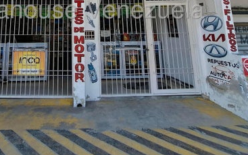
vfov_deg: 45.3
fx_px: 162
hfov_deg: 71.5
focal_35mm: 24
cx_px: 74
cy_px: 9
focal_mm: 1.74
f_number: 2.2
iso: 40
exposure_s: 1/395
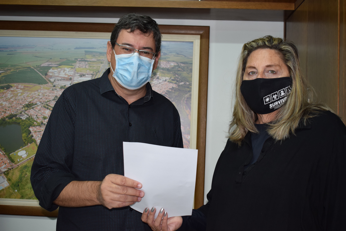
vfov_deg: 28.9
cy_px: 116
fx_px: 447
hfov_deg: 42.3
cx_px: 173
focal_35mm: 46
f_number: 4.2
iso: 800
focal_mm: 31
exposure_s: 1/60
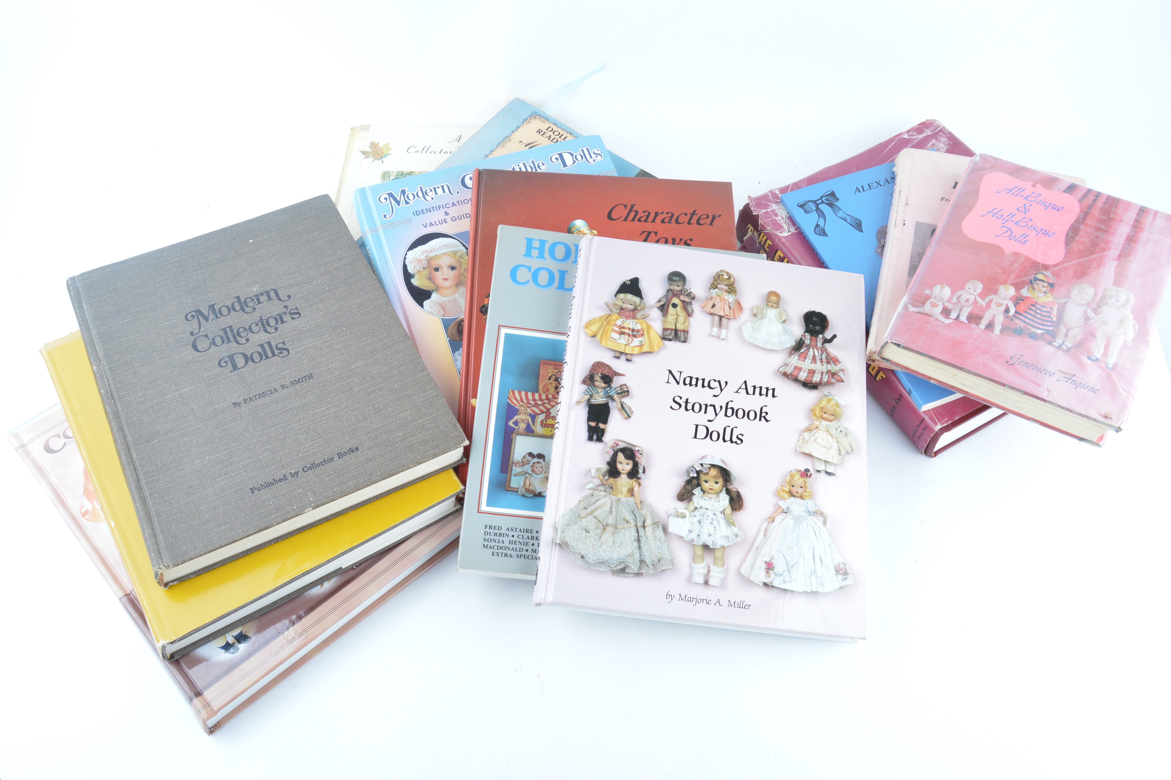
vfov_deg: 46.4
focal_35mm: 28
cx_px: 589
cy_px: 379
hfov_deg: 65.5
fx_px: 911
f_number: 8
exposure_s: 1/25
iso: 100
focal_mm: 18
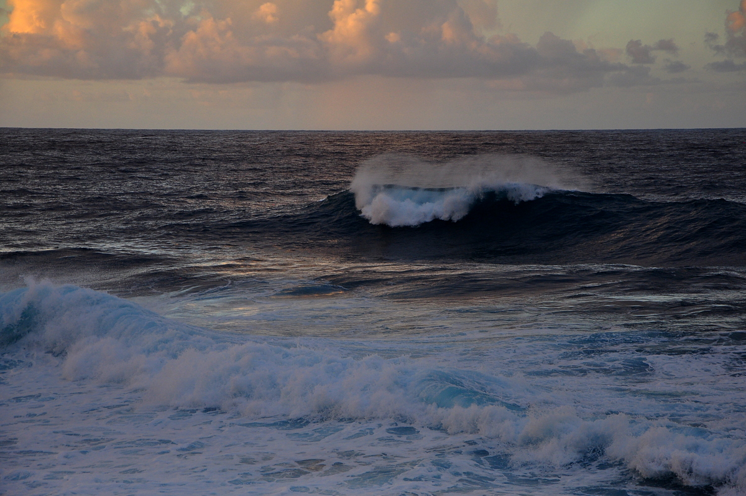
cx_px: 373
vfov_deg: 12.1
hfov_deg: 18.2
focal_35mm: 112
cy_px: 248
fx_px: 2328
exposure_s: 1/250
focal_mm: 75
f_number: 5.3
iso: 400
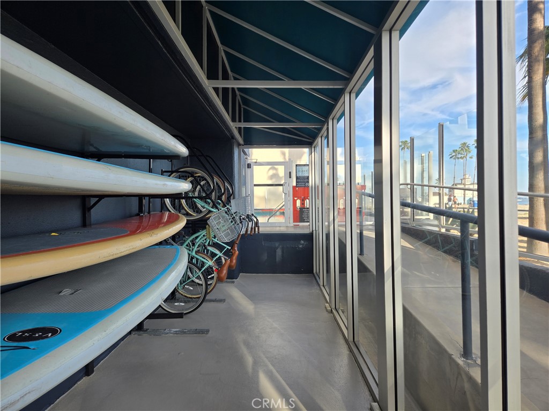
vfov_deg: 58.9
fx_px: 365
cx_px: 274
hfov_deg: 73.9
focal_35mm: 23
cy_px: 206
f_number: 1.8
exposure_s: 1/588
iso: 25
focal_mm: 5.4
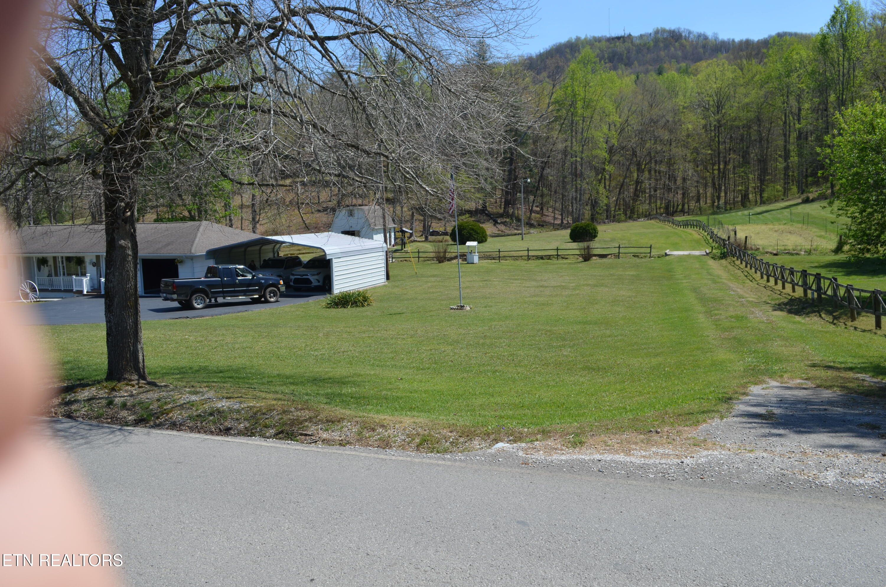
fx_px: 737
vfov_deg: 43.4
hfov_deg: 62.0
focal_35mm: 30
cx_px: 443
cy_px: 294
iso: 110
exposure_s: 1/250
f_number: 8
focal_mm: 20
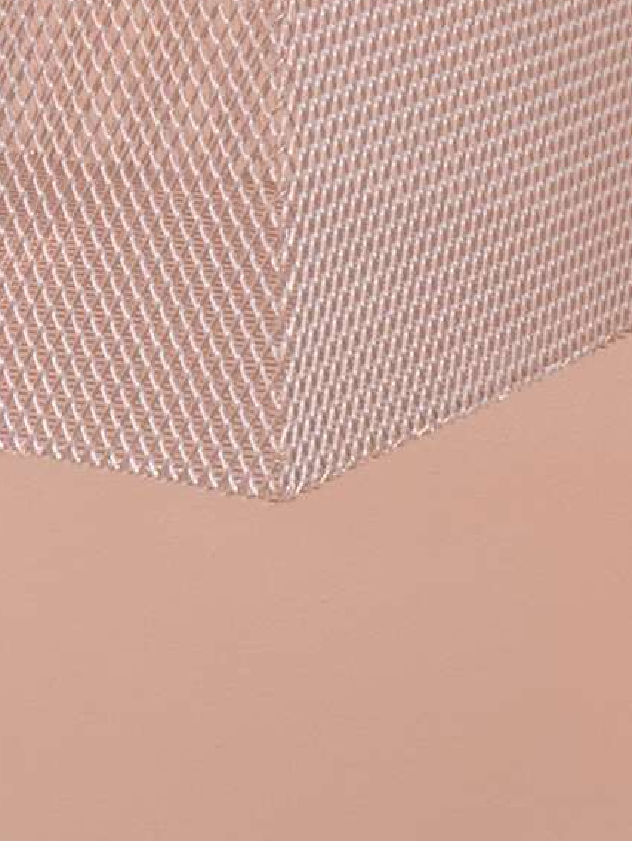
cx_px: 179
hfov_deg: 6.9
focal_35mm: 216
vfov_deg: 8.4
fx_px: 5250
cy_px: -1170
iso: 200
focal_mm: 18
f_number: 10
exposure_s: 1/2
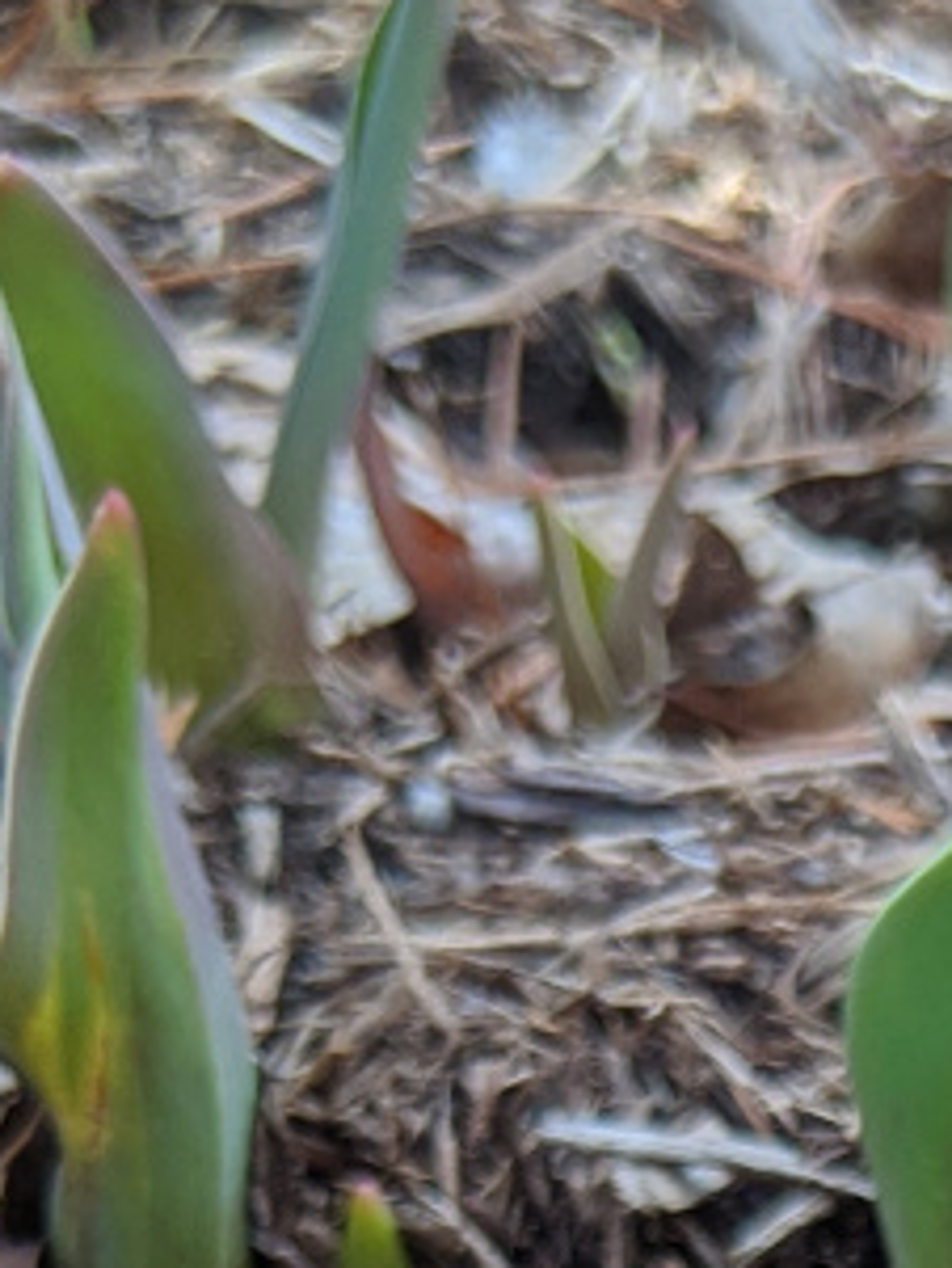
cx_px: 1411
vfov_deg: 13.2
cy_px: 2544
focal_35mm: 129
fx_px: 4727
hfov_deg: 11.1
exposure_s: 1/249
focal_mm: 4.44
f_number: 1.8
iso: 38
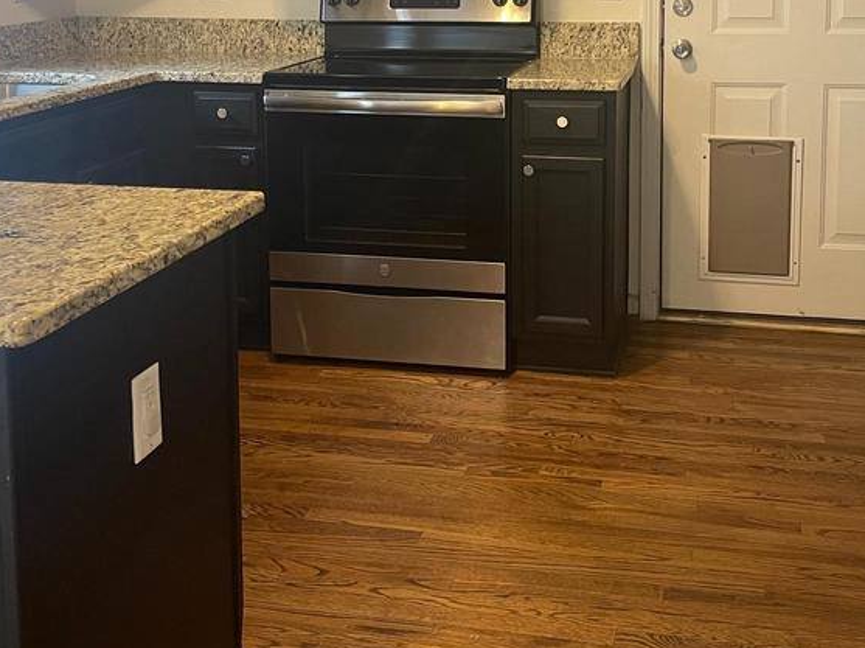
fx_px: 1149
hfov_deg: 41.2
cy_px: 96
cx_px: 457
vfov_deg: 30.4
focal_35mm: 46
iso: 250
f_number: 1.6
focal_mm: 5.1
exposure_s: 1/60
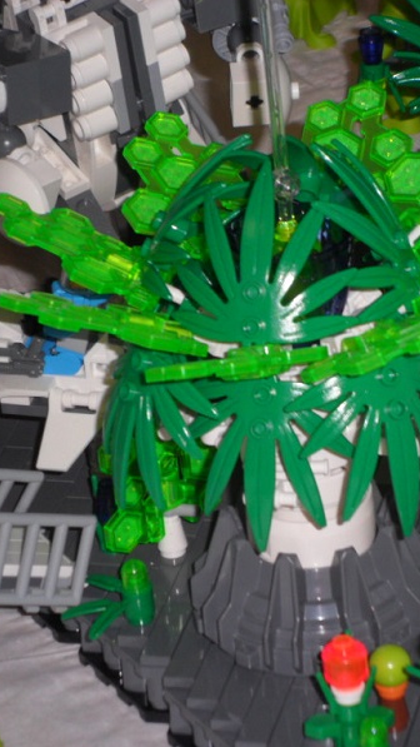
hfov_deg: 6.2
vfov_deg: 10.9
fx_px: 3899
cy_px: 374
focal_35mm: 197
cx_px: 302
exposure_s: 1/90
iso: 100
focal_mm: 24.5
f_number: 5.9
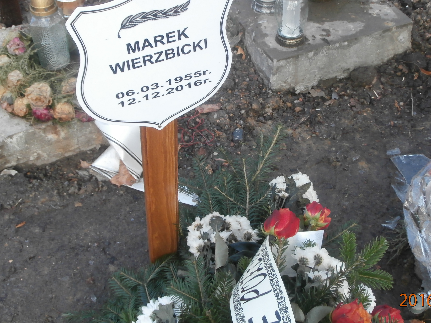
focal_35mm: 52
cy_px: 125
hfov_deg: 36.8
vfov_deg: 28.0
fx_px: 648
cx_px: 230
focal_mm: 6.67
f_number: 3.9
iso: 160
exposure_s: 1/80
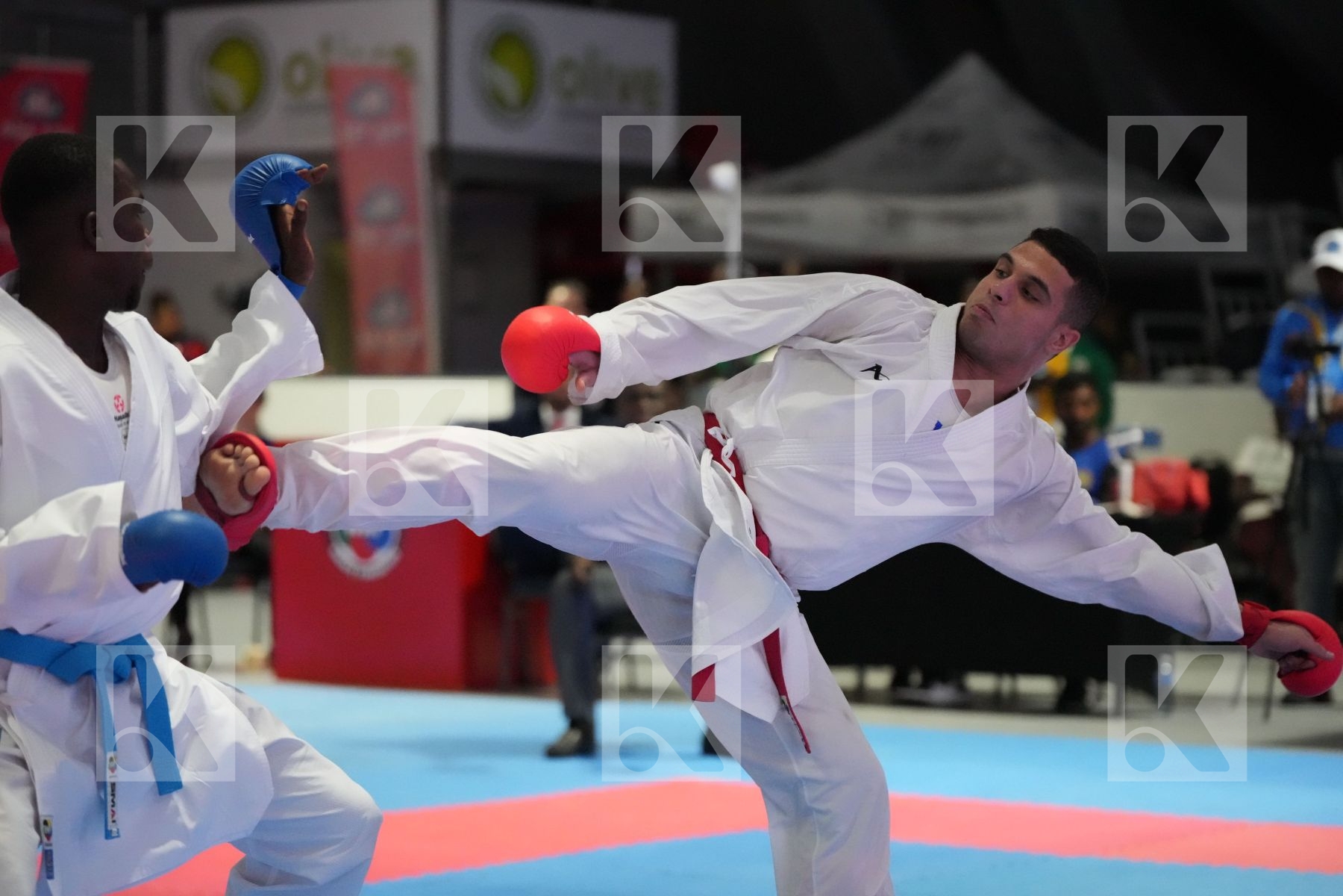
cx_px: 672
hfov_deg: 18.8
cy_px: 448
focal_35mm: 109
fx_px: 4066
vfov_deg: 12.6
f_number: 2.8
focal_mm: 109
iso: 12800
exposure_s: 1/800
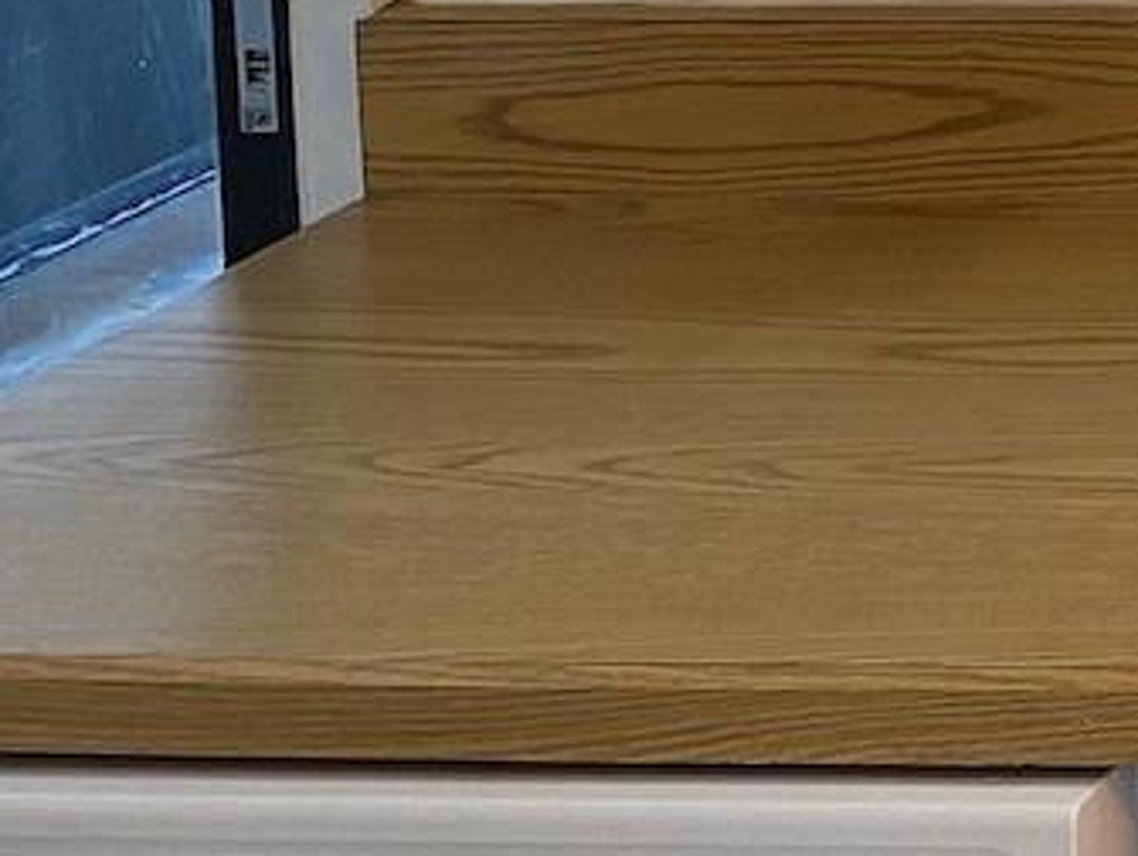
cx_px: 2629
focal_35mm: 124
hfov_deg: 12.7
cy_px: -730
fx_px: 4081
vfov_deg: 11.1
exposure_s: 1/60
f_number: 1.8
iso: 80
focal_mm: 4.25
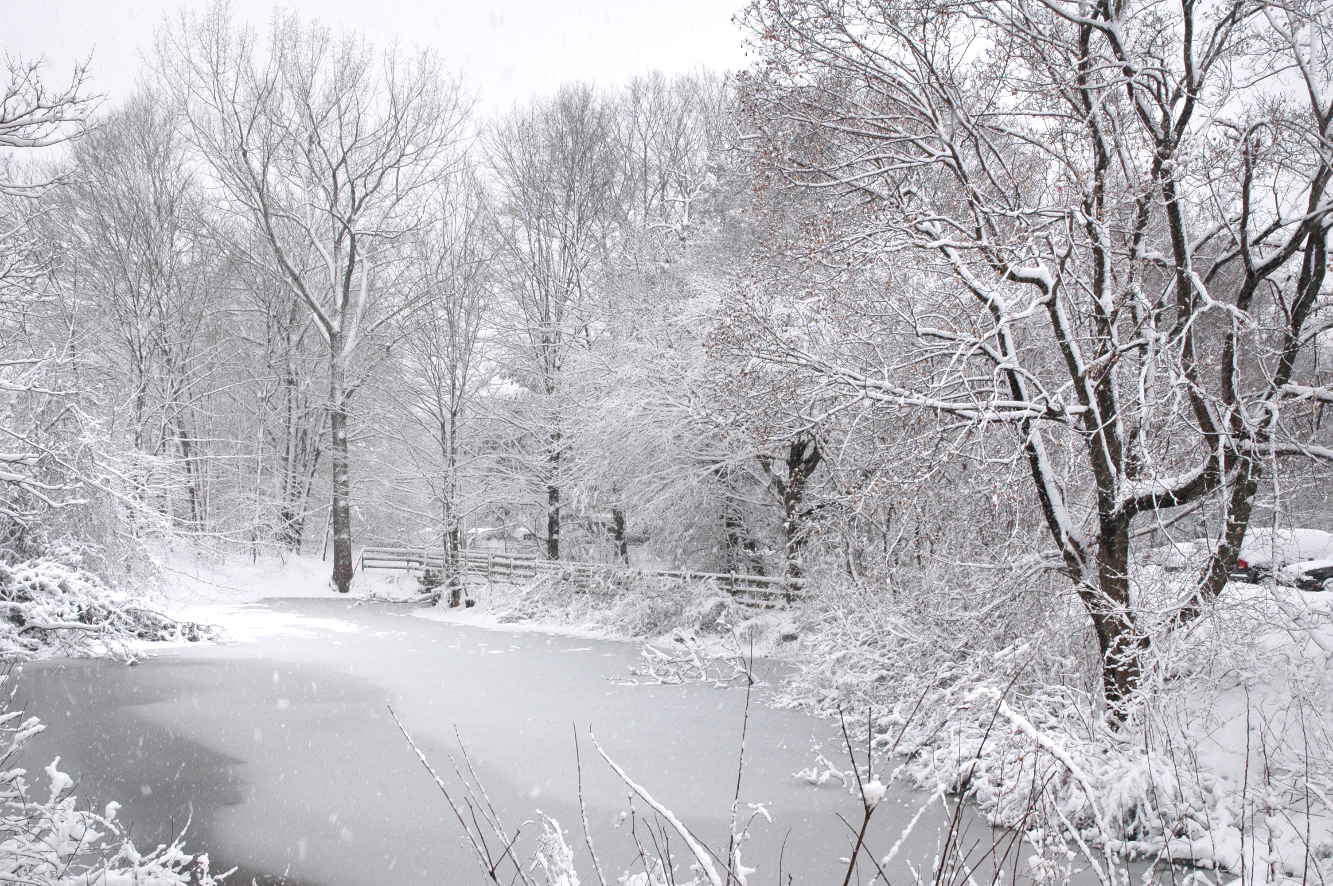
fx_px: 1387
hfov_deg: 51.3
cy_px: 443
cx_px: 666
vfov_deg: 35.4
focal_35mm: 38
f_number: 13
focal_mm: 25
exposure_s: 1/90
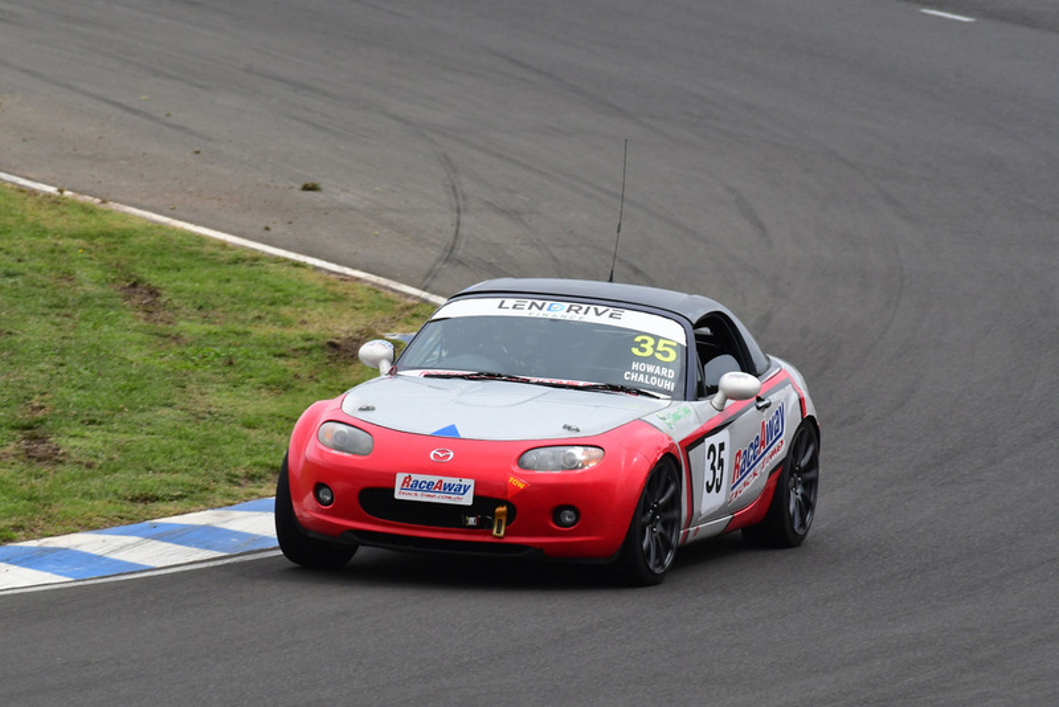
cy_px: 354
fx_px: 22069
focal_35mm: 750
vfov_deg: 1.8
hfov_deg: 2.7
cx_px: 530
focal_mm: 500
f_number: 11
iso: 640
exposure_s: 1/640
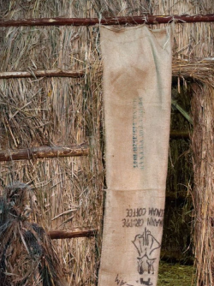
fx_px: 1494
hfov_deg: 8.2
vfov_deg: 10.9
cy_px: 119
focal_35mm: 181
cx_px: 97
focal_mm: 70
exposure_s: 1/160
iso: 1600
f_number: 5.6
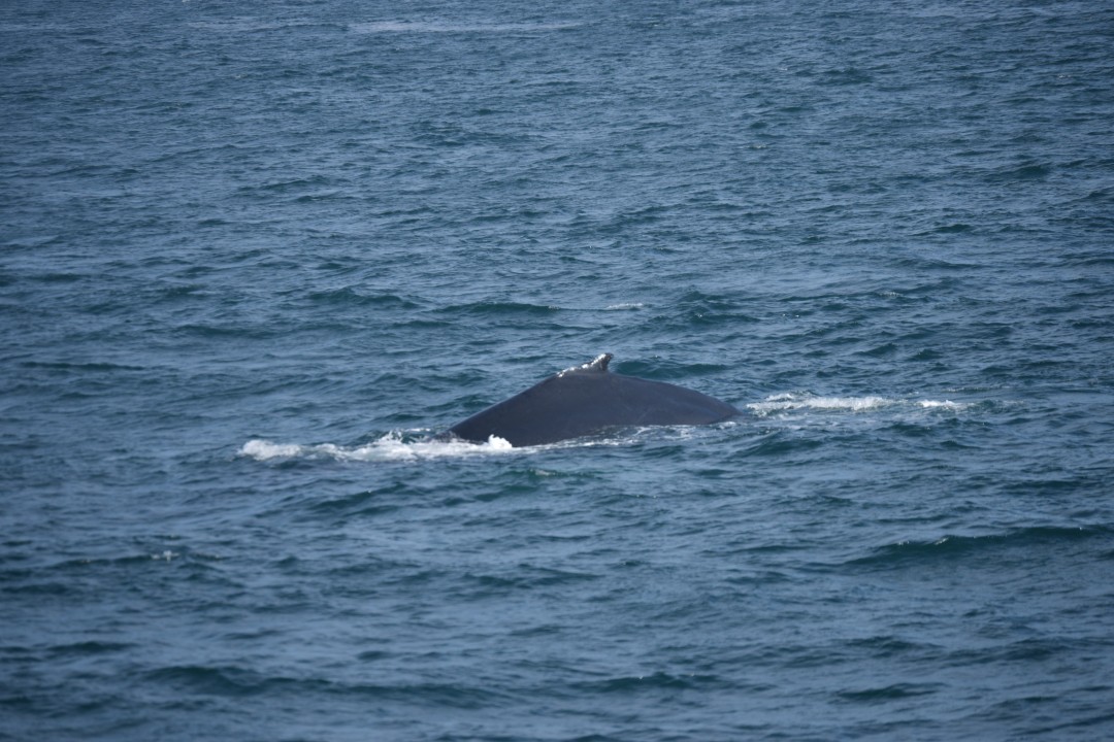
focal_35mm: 232
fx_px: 7194
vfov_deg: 5.9
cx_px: 557
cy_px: 371
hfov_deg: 8.9
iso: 200
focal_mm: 155
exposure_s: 1/1600
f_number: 5.6
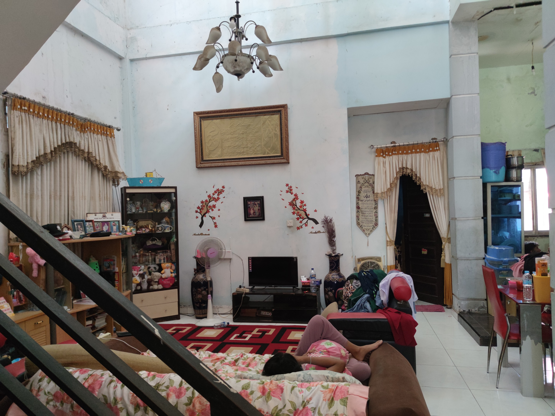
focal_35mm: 24
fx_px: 385
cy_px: 208
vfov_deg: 56.8
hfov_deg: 71.6
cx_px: 278
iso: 447
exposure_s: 1/50
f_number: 1.69
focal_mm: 6.72
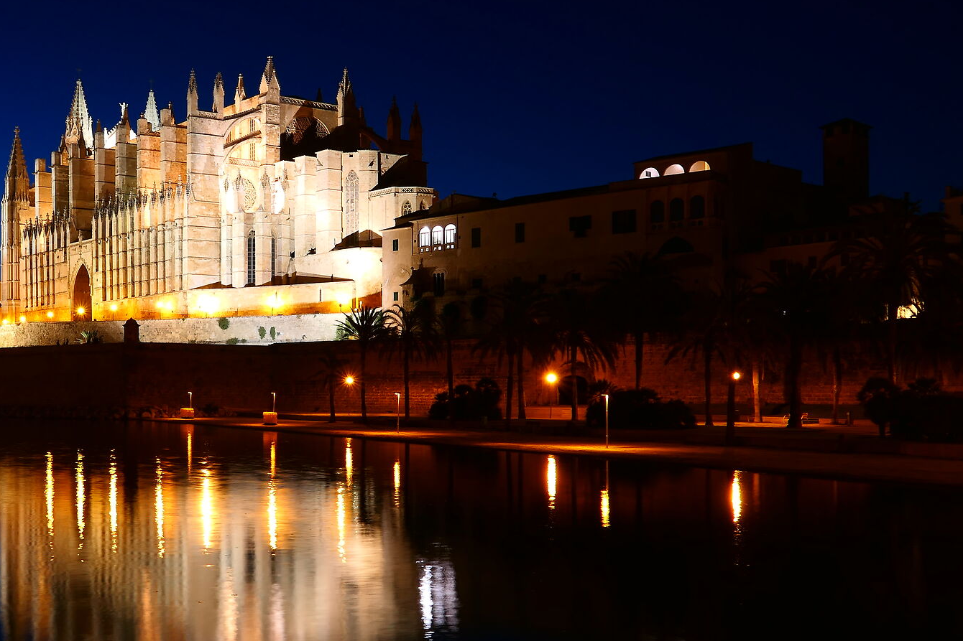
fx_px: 1150
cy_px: 370
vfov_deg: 31.1
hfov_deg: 44.1
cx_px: 249
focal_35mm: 43
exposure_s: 3.2
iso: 80
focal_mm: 8.8
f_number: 5.6
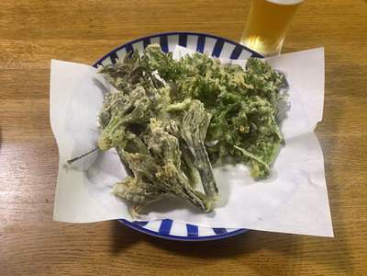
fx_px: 276
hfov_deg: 67.3
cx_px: 184
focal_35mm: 26
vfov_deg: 53.1
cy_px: 138
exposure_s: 1/50
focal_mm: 4.25
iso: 200
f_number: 1.8
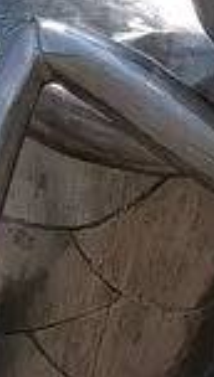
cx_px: 523
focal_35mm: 183
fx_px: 1838
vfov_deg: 11.7
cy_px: 38
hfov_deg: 6.3
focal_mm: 4.53
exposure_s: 1/2262
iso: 26
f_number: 1.7
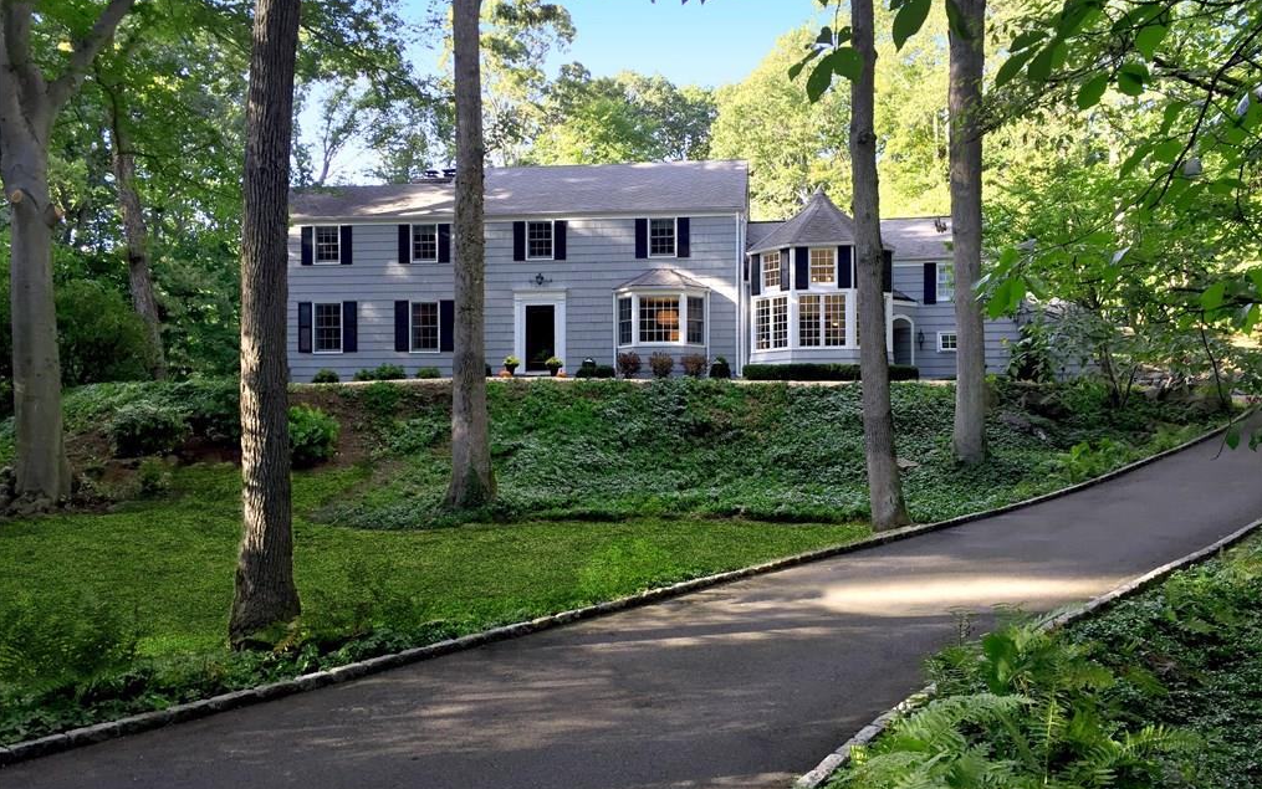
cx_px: 632
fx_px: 1066
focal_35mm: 31
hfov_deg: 61.2
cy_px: 442
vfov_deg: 40.6
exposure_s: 1/120
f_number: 2.2
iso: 50
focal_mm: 4.15
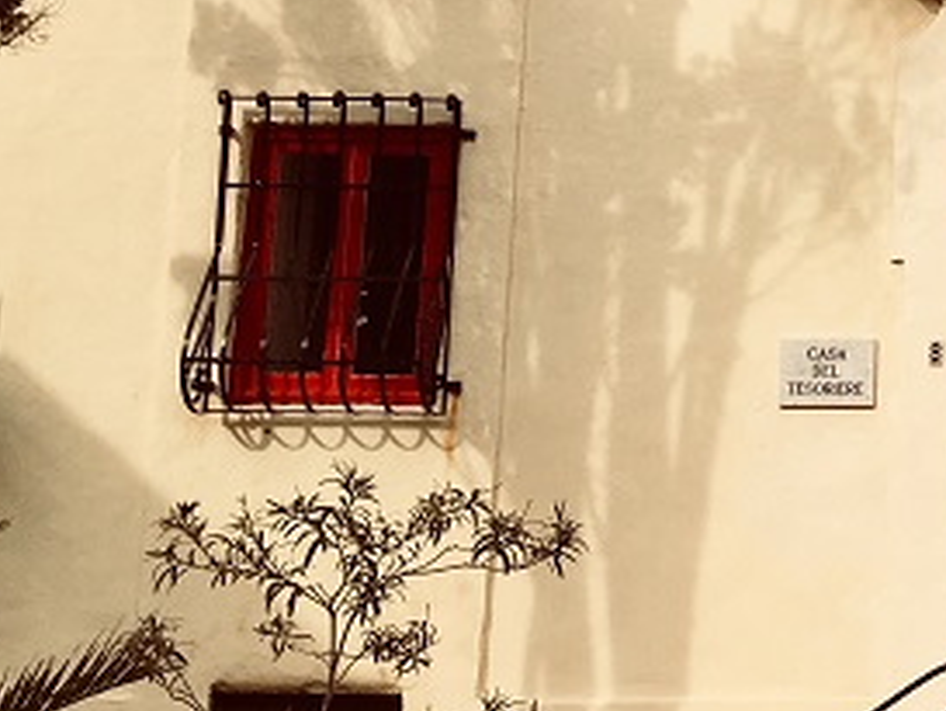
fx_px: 2324
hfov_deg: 21.0
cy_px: 14
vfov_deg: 17.0
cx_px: 1220
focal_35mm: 85
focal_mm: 4.15
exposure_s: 1/1099
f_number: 2.2
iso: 25
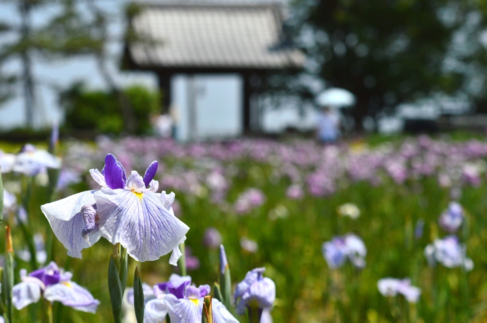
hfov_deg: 19.5
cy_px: 162
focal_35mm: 105
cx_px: 244
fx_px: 1419
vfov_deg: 13.0
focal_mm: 70
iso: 400
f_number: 7.1
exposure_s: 1/4000
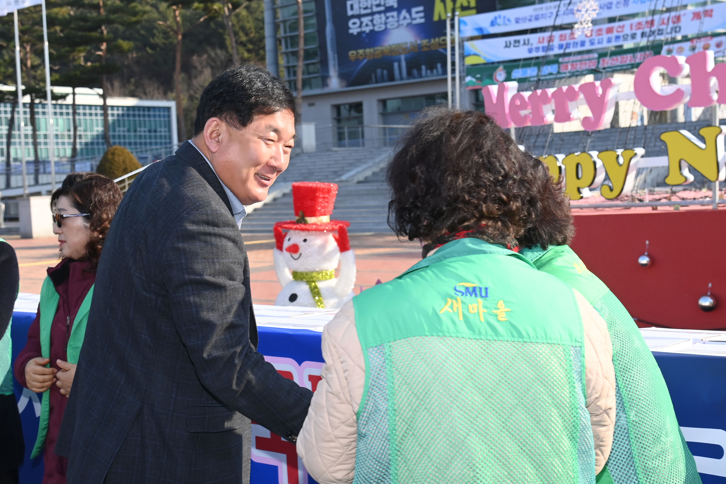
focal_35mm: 51
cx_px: 331
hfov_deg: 38.9
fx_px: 1028
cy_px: 266
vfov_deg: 26.5
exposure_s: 1/640
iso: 400
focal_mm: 44
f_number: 7.1
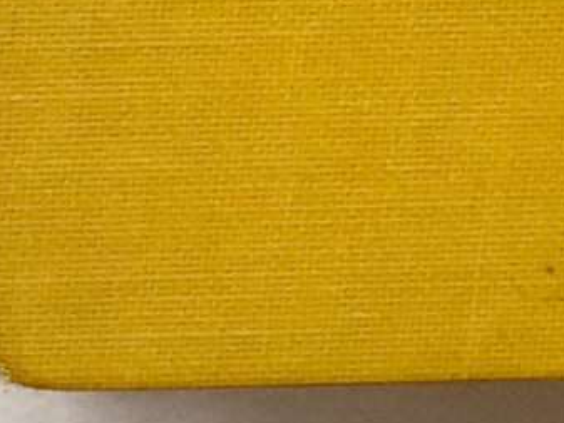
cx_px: 1002
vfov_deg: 5.9
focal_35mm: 220
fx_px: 3586
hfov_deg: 8.6
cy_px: -1144
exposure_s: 1/60
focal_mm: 4.15
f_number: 2.2
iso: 40
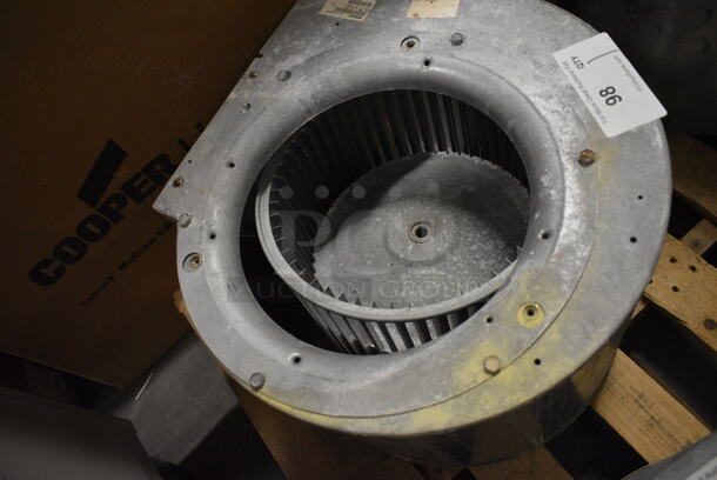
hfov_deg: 67.3
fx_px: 538
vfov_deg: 48.0
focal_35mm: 27
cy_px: 240
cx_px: 358
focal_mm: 18
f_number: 3.5
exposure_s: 1/125
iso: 2200
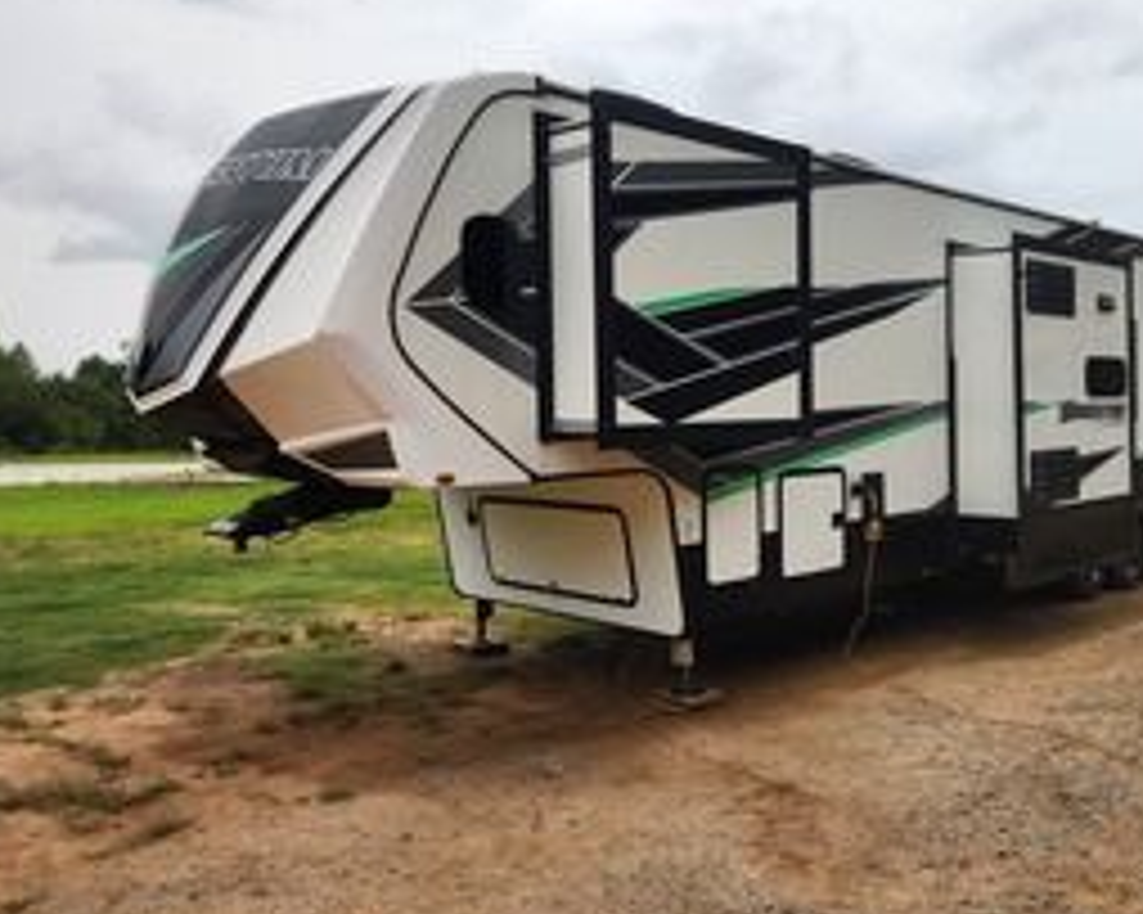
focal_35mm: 31
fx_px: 1048
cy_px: 416
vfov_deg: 47.0
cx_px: 738
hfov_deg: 56.3
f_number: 1.8
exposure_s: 1/416
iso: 20
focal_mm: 5.4
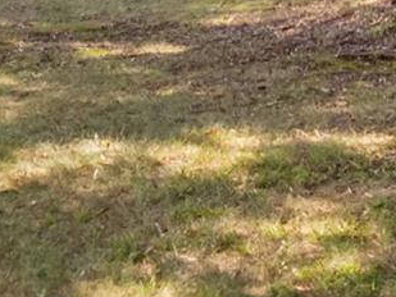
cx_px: 396
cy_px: -212
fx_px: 1602
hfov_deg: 13.9
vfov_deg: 10.1
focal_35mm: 140
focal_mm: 8.38
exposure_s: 1/160
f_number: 2.8
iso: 110
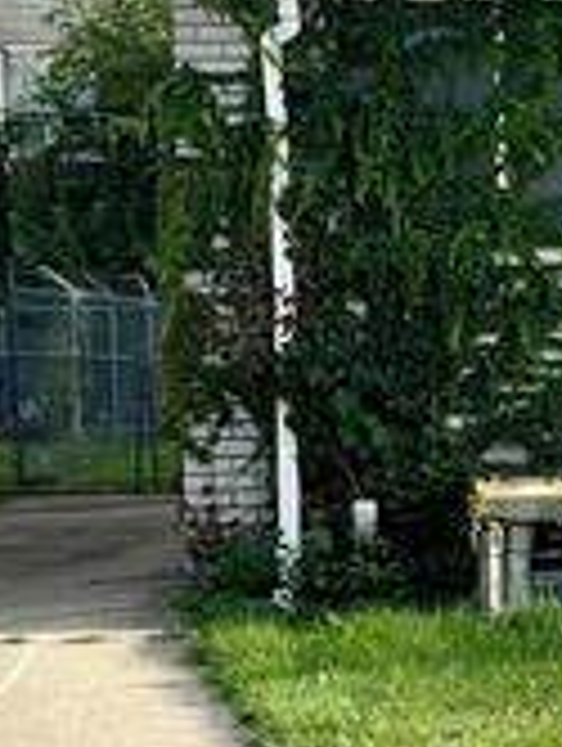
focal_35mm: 120
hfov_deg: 12.0
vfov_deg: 16.4
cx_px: 773
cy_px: 392
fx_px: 2591
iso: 50
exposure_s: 1/2404
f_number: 1.5
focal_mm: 5.7
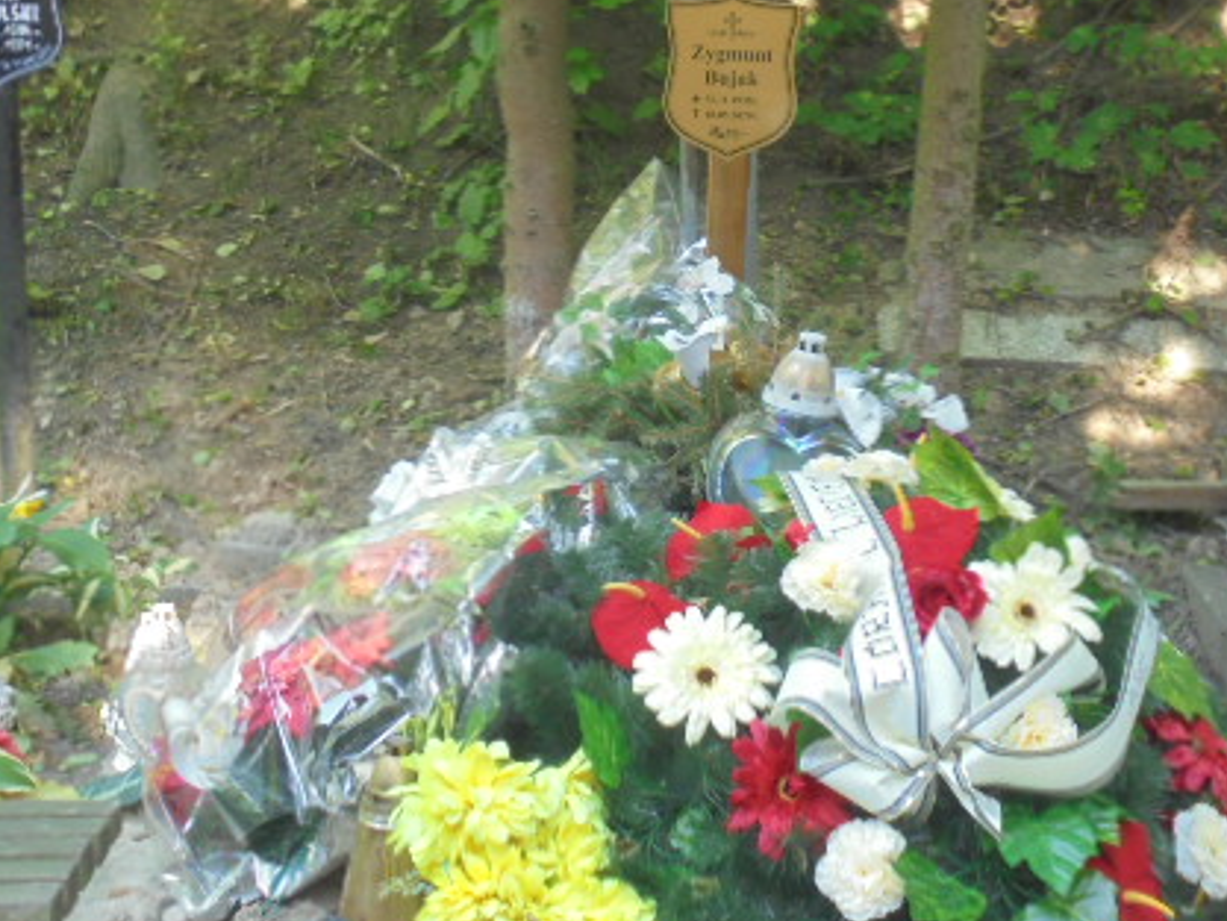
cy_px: 235
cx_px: 703
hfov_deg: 29.3
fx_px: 2340
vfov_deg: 22.1
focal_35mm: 66
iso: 200
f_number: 4.5
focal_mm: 7.8
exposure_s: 1/30
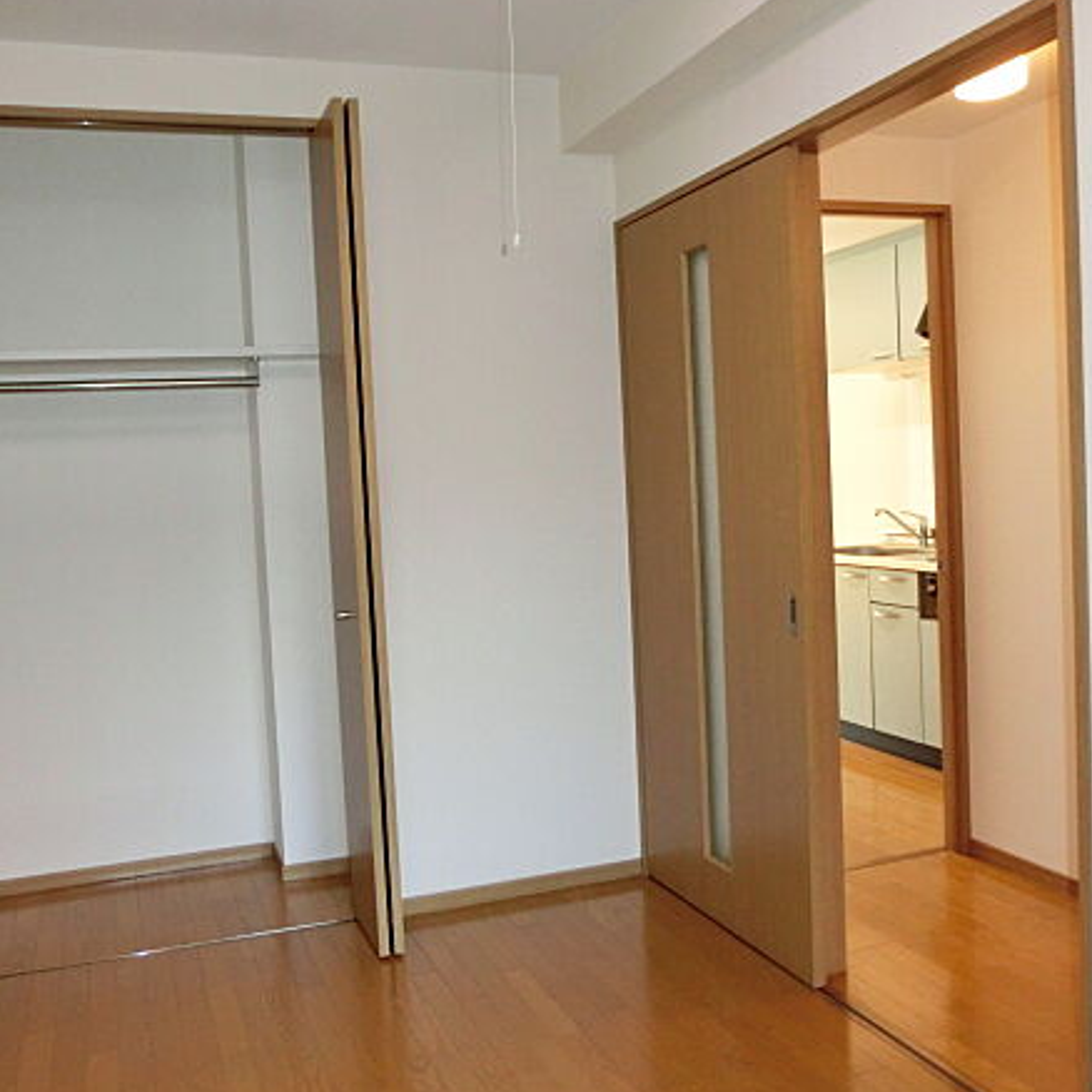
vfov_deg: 52.5
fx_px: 1106
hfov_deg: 52.2
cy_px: 524
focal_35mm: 31
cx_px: 436
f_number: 3
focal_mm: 4.24
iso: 400
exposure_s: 1/100
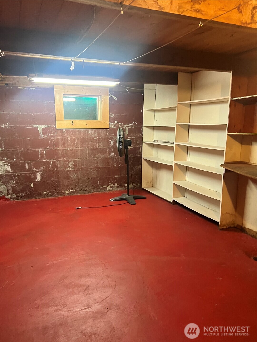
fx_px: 257
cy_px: 171
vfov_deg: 67.3
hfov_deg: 53.1
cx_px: 128
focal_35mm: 26
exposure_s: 1/40
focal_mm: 5.7
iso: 400
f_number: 1.5
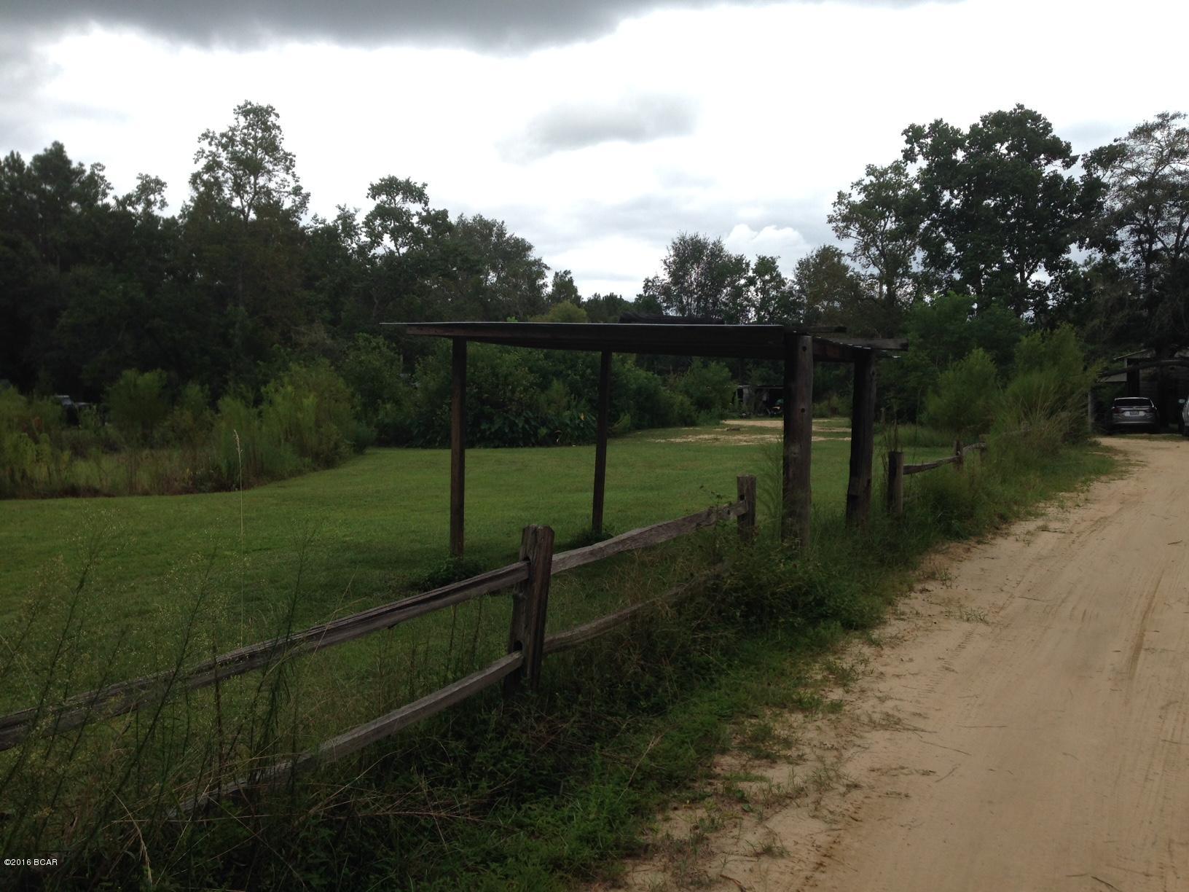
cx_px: 594
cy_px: 446
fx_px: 1133
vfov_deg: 42.9
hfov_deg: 55.4
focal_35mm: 33
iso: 50
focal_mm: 4.12
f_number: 2.4
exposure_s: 1/985
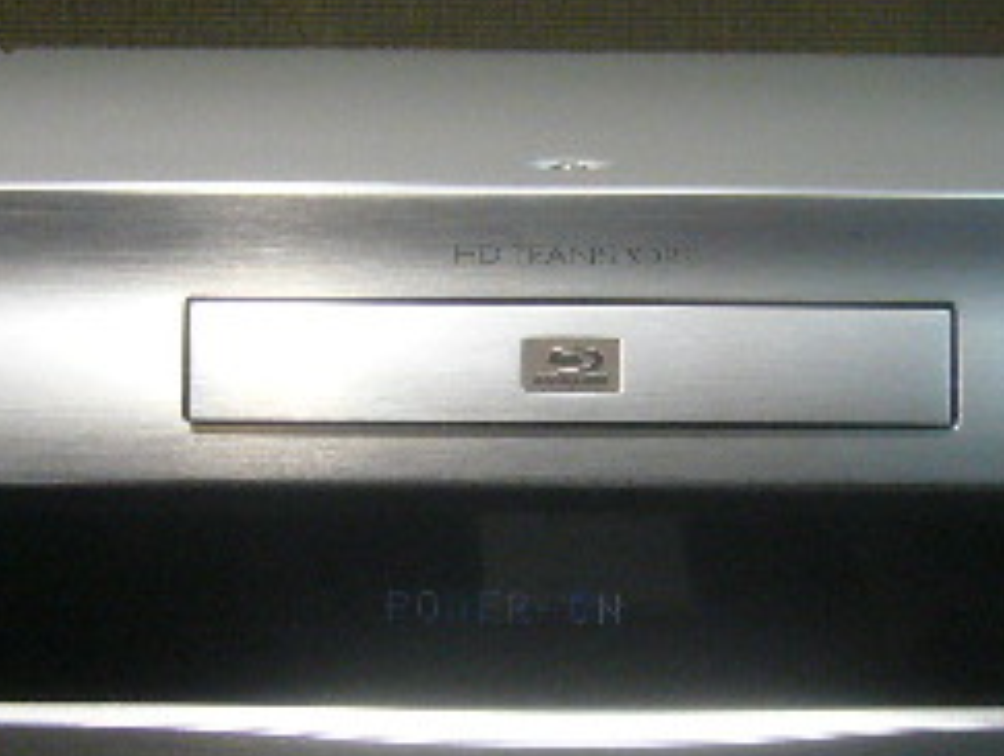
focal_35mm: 92
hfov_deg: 21.3
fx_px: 2672
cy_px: 397
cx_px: 570
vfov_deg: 16.1
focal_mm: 5.8
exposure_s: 1/125
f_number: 2.8
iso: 200
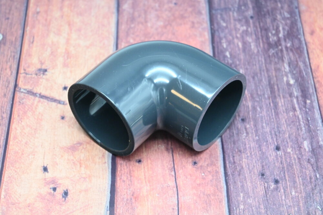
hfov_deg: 27.0
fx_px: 673
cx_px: 162
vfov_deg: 18.2
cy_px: 108
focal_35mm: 75
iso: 4000
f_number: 6.3
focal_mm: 50
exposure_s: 1/80
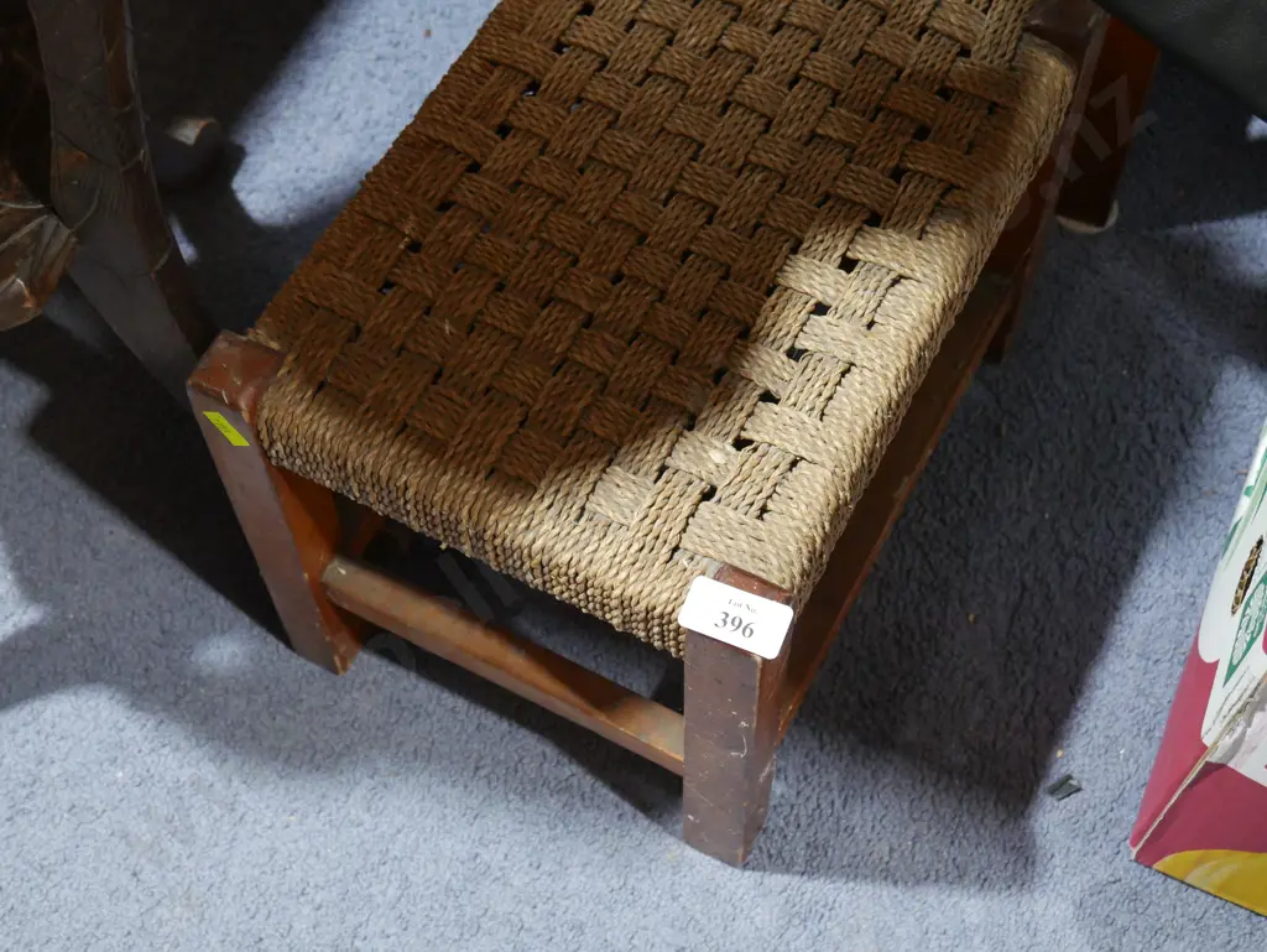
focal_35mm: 50
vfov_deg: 29.1
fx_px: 1831
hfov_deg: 38.2
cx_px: 634
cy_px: 476
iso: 2000
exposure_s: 1/60
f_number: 5.3
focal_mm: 25
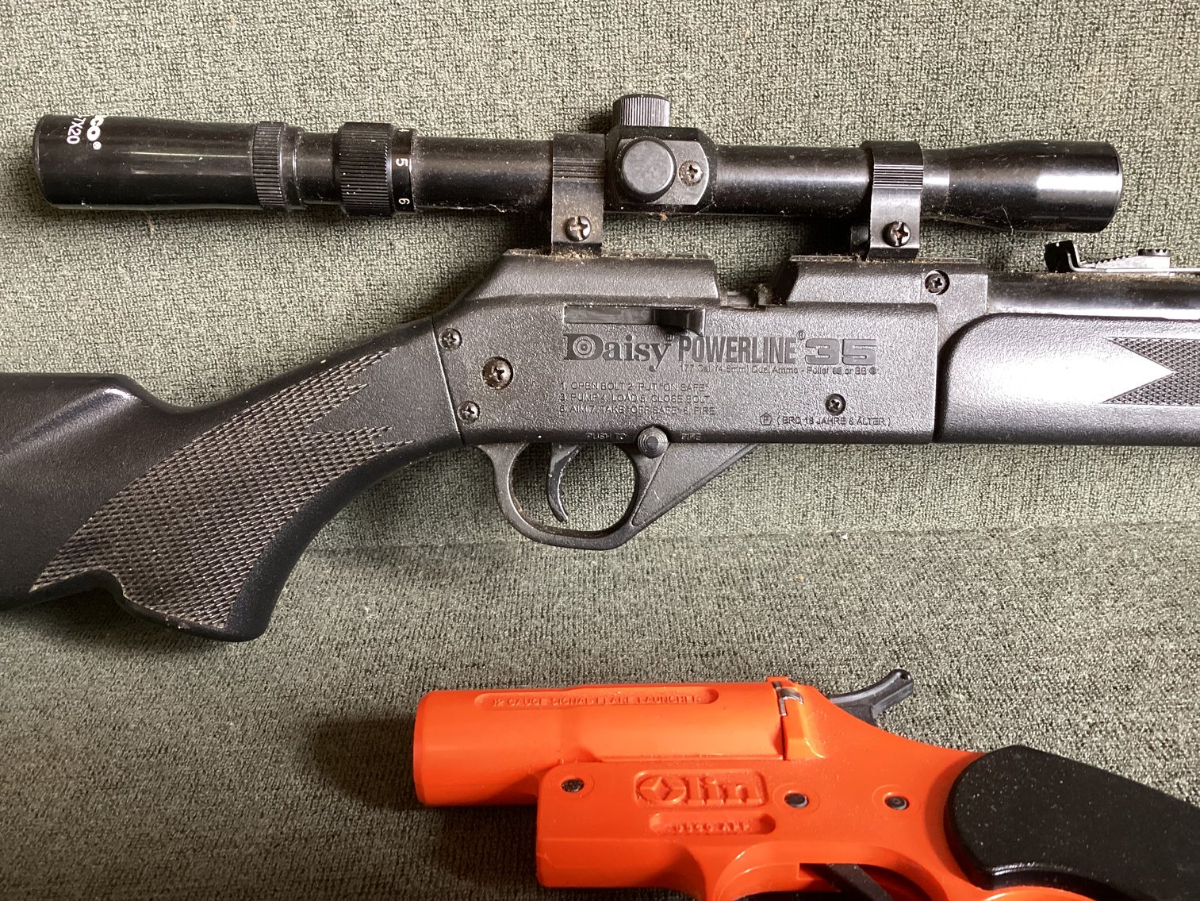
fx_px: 1075
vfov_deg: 45.4
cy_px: 450
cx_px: 600
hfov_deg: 58.3
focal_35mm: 31
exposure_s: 1/50
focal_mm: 3.3
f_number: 2.4
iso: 250
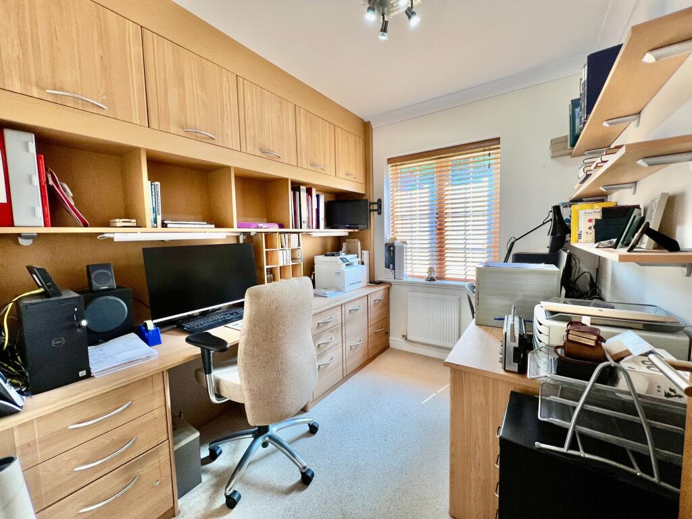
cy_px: 260
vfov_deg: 89.9
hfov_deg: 106.2
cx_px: 346
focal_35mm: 13
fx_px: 260
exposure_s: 1/100
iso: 80
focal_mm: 1.57
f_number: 1.8
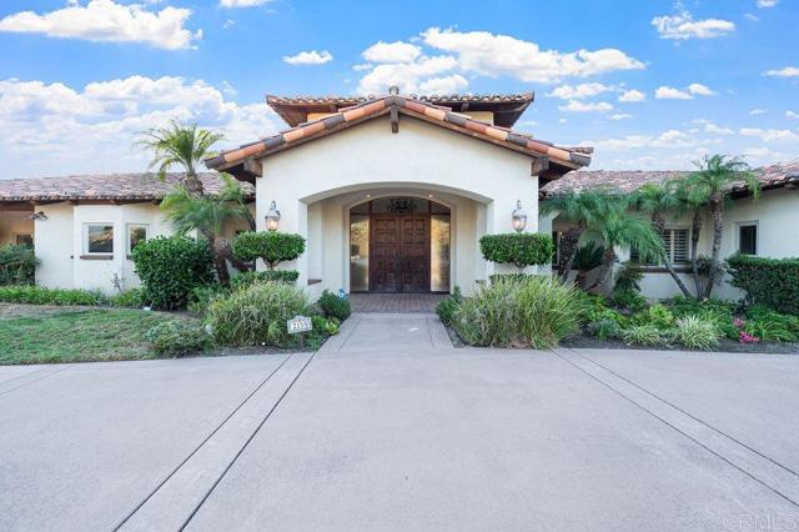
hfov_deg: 104.3
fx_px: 311
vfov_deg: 81.1
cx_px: 400
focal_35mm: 14
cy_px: 266
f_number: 7.1
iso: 100
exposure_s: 1/25
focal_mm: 14
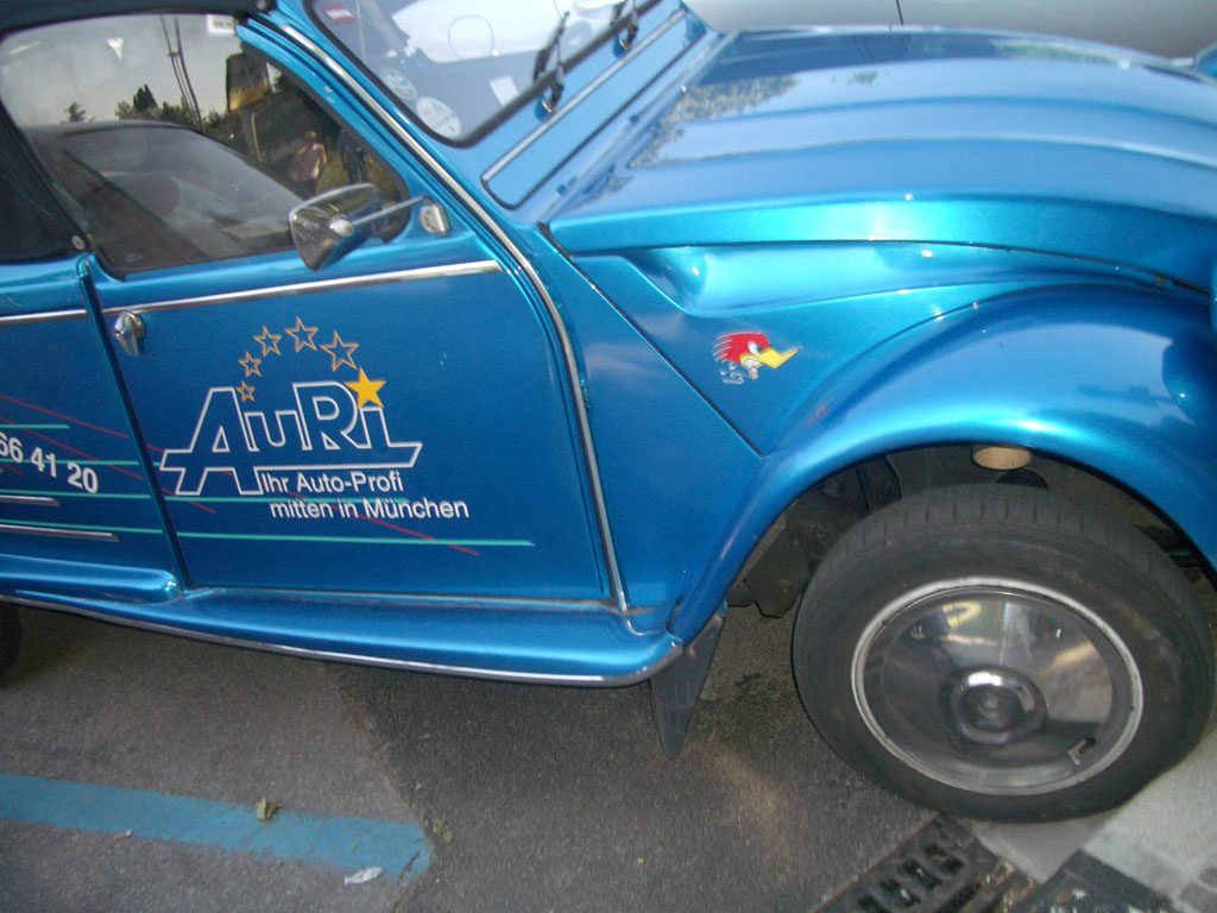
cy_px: 456
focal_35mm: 35
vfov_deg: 40.7
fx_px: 1231
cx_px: 608
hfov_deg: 52.6
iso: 100
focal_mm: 5.8
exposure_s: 1/320
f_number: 2.6
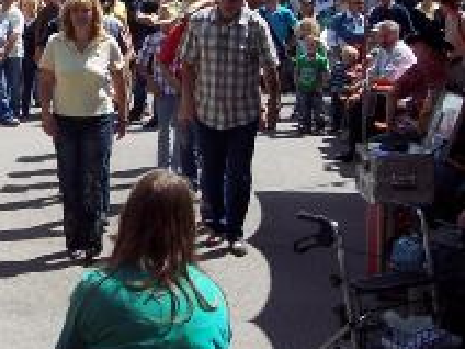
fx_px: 1236
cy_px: 52
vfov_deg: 15.9
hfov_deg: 20.4
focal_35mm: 92
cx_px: -35
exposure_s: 1/750
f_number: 4
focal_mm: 8
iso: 100
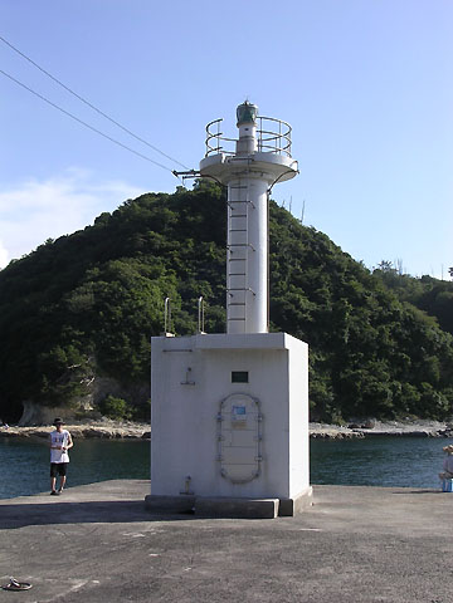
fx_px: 925
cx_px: 226
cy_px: 302
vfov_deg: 36.2
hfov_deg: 27.5
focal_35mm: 53
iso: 100
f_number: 6.4
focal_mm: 8
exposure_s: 1/202
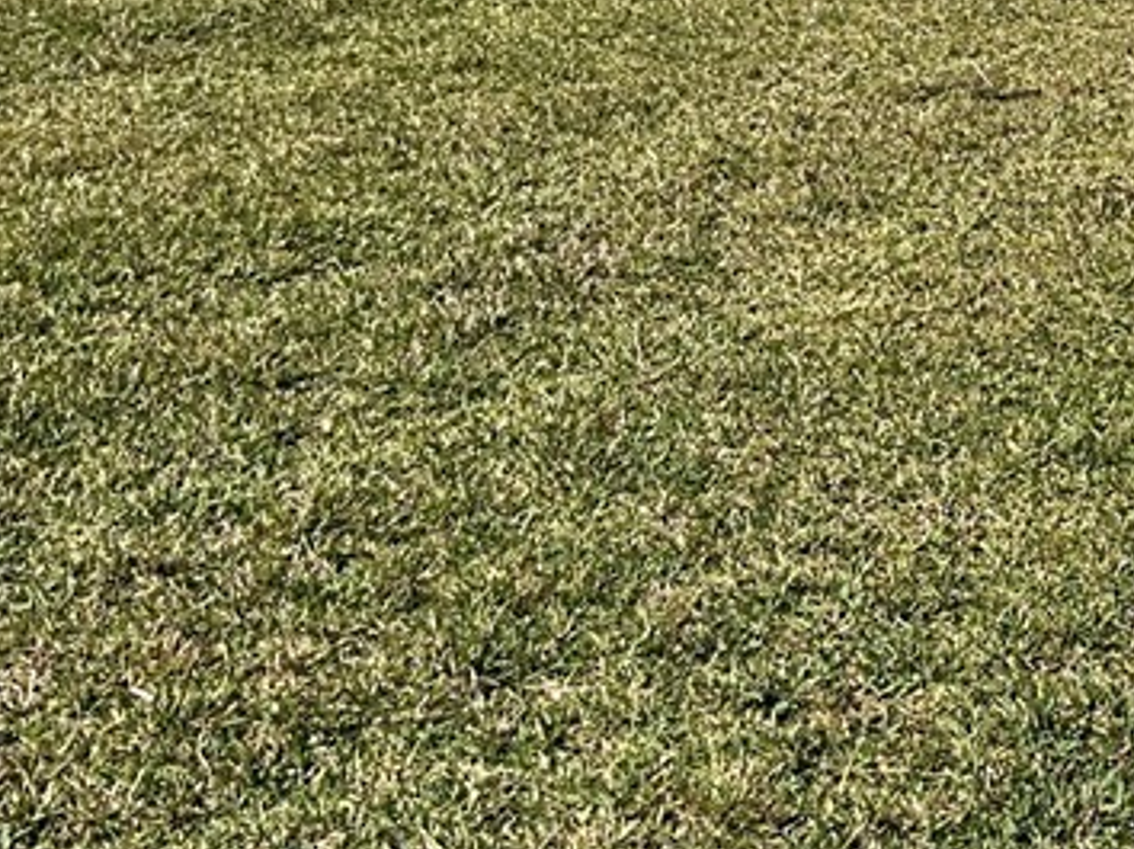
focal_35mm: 84
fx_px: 2750
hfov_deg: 21.8
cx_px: 1310
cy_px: -119
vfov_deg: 16.9
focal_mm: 3
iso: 25
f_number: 1.8
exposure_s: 1/2320
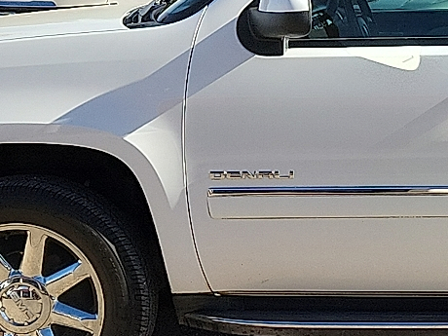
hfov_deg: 22.7
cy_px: 173
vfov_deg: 18.4
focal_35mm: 80
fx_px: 1035
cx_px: 522
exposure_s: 1/1250
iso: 50
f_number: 1.8
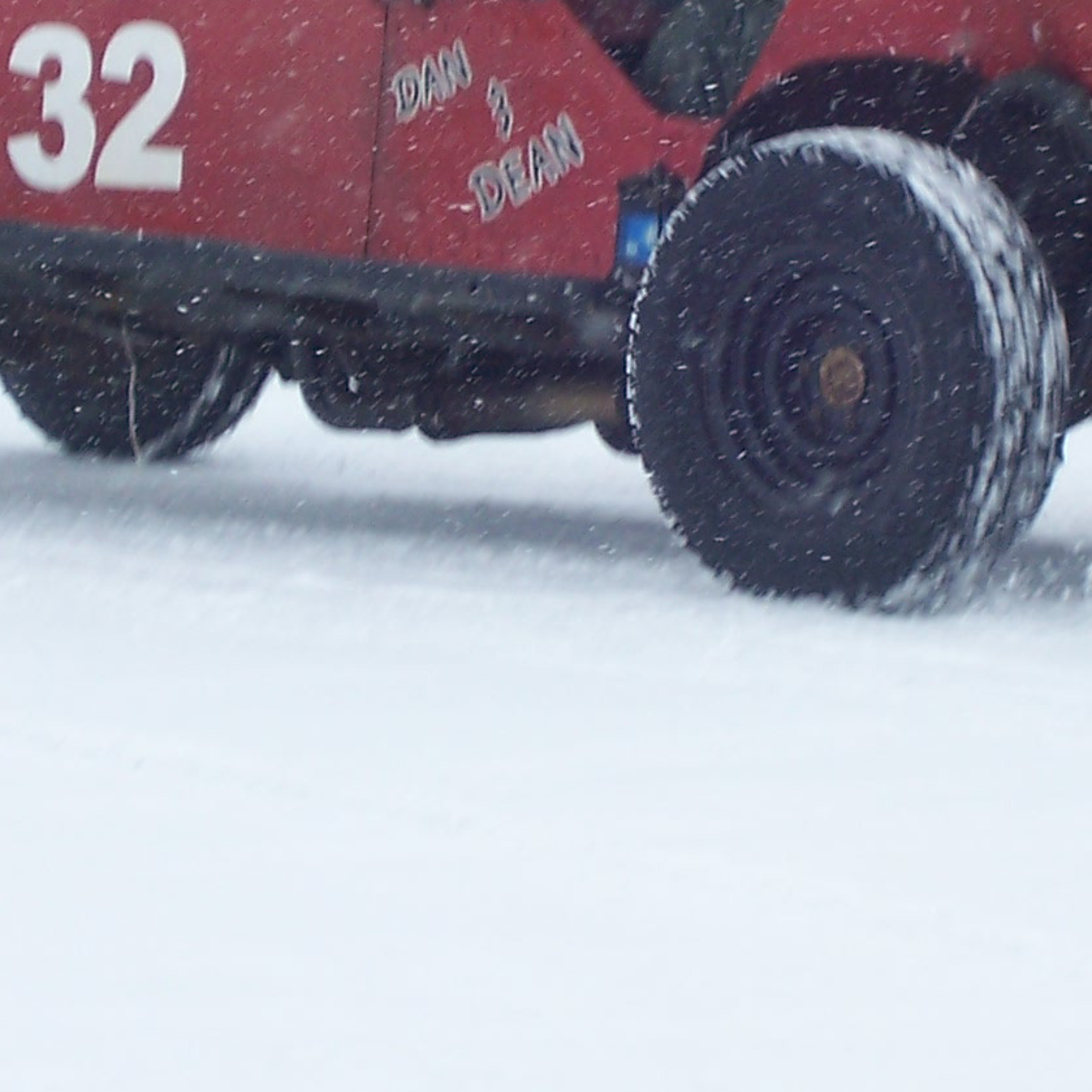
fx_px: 10457
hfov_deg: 6.0
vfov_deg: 6.0
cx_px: 793
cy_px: 276
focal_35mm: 293
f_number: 4.8
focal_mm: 18.6
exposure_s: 1/200
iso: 80
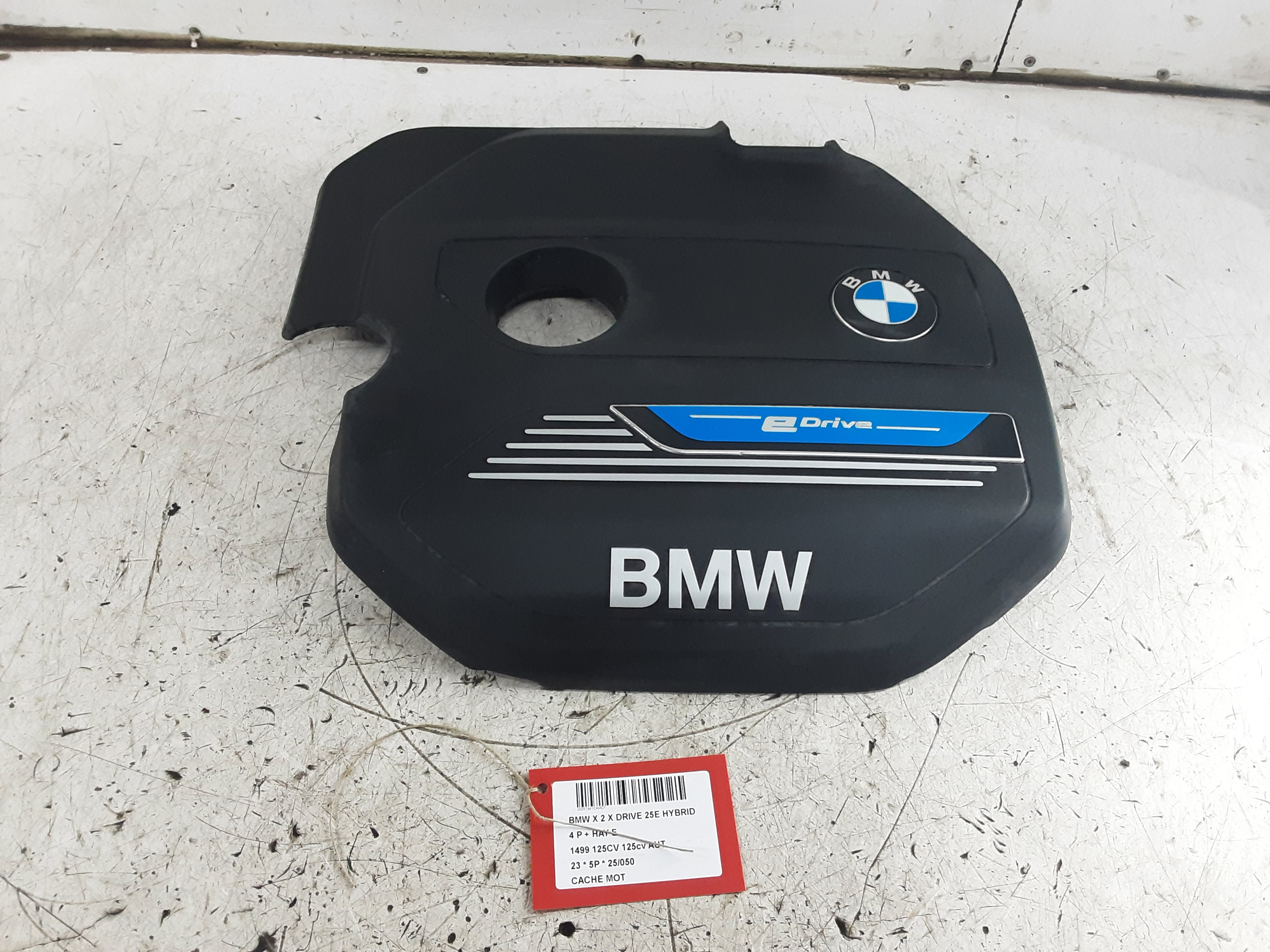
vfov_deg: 51.4
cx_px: 635
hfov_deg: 65.3
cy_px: 476
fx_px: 991
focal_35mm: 27
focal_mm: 2.91
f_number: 1.9
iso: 125
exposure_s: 1/33
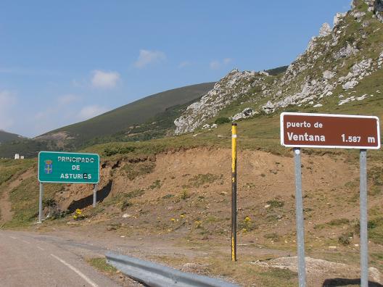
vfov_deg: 25.7
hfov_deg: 33.8
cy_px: 144
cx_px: 192
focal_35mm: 57
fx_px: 631
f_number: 4.5
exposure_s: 1/800
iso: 80
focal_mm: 10.04
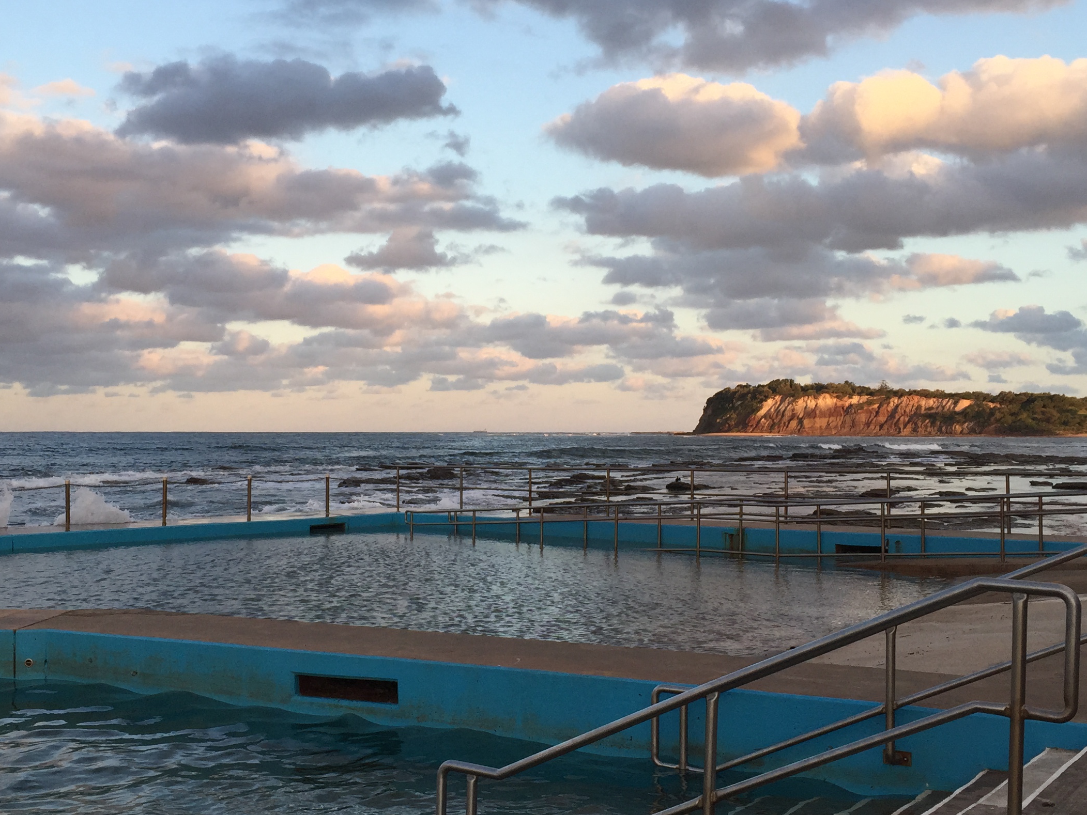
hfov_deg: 42.0
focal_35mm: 45
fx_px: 1413
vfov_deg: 32.2
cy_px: 409
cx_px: 506
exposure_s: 1/542
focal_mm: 4.15
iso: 32
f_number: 2.2
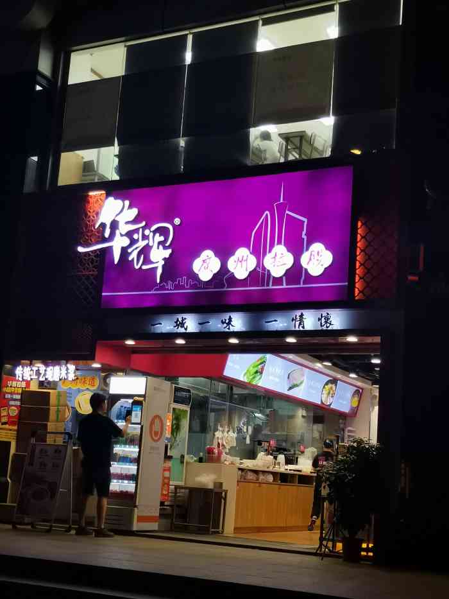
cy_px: 300
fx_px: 882
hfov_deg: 28.6
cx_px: 224
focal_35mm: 51
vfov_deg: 37.5
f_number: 1.8
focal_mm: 4.75
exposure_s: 1/120
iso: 125
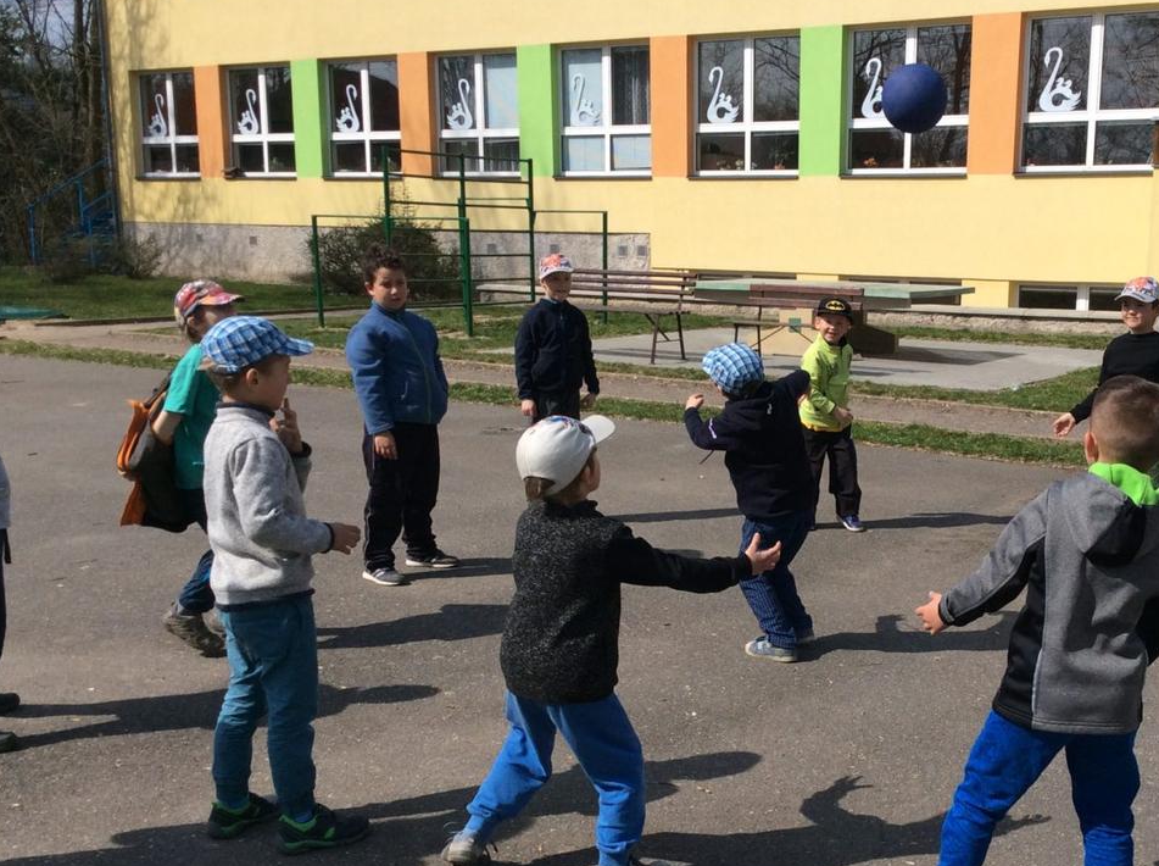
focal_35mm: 45
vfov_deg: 32.0
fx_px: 1504
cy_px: 514
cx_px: 752
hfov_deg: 41.7
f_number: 2.4
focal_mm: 3.3
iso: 32
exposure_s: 1/2045
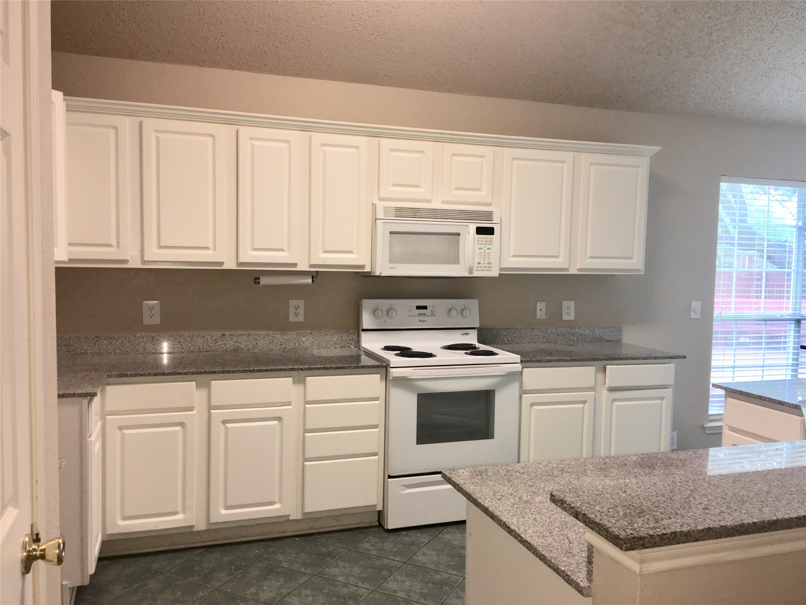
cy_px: 302
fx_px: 675
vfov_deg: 48.2
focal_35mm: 29
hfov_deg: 61.7
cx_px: 403
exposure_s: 1/30
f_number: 2.2
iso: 25
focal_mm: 4.15
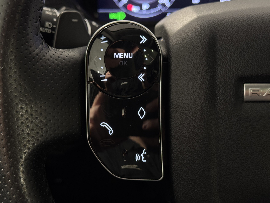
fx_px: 374
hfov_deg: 39.7
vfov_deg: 30.3
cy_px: 102
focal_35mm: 48
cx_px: 135
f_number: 1.78
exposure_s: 1/30
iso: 320
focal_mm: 6.76
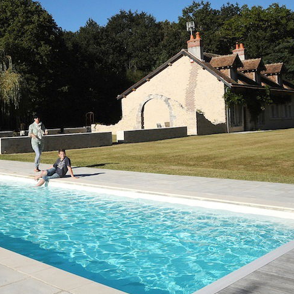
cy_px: 104
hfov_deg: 37.2
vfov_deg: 39.7
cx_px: 25
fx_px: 404
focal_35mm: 42
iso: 500
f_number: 14
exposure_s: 1/640
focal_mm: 16
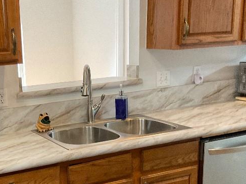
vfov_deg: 23.7
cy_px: 148
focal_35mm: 61
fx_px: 433
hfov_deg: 30.7
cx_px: 39
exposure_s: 1/60
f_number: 1.8
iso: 160
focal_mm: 3
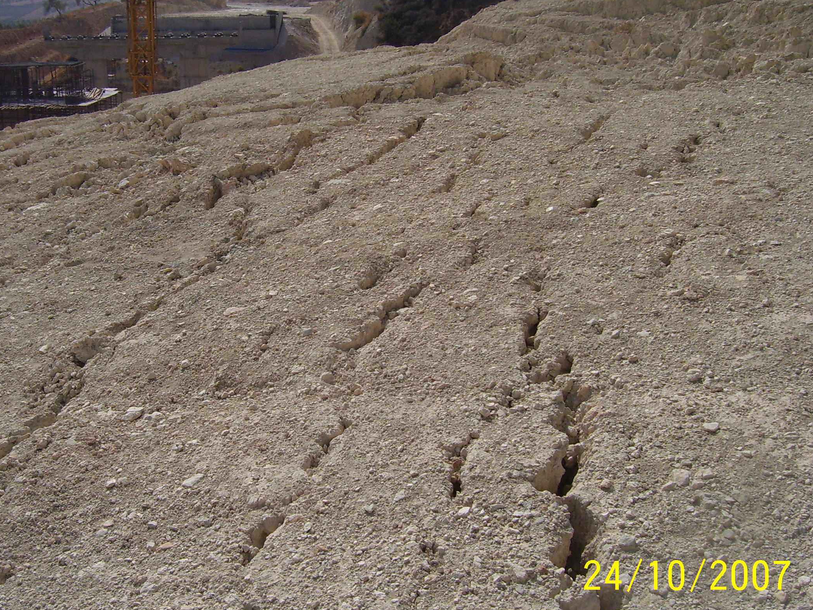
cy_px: 291
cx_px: 326
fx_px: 986
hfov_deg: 44.6
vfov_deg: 34.3
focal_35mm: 42
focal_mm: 5.6
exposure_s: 1/1000
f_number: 4.8
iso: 80
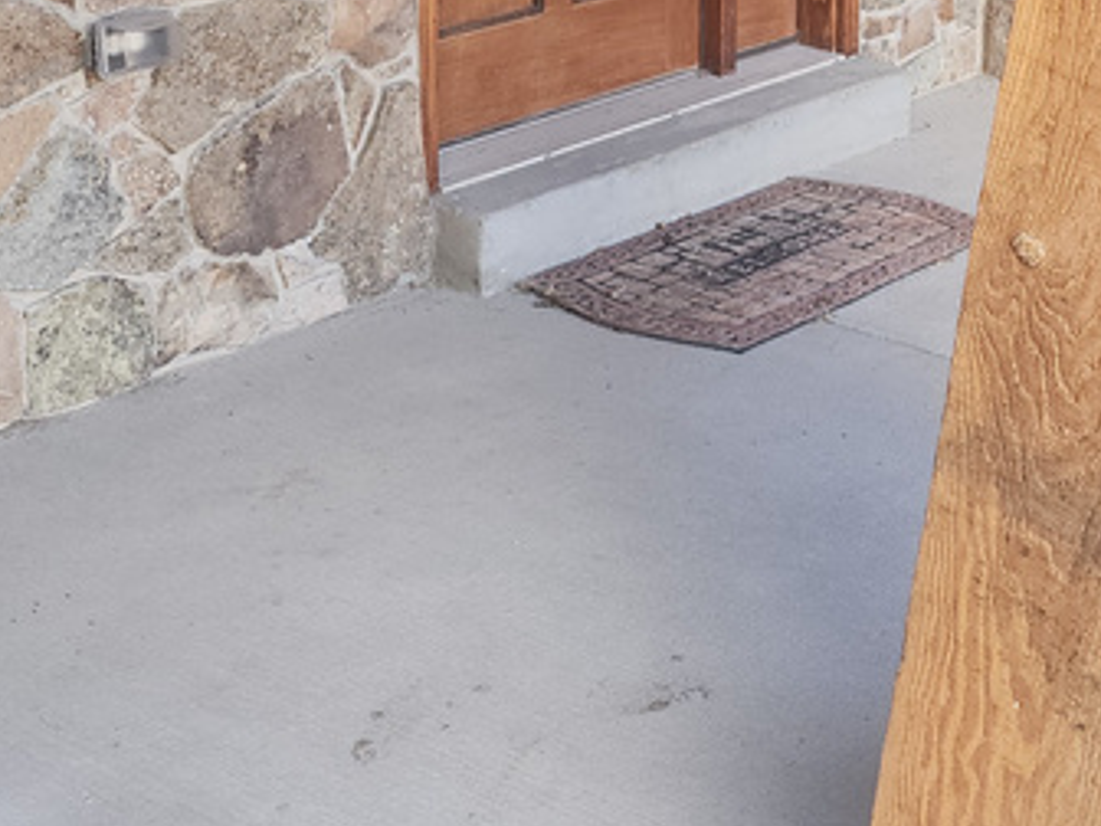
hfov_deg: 26.3
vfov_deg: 19.3
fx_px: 2226
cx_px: 1111
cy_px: -262
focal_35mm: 70
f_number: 1.8
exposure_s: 1/180
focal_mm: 6.4
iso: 100
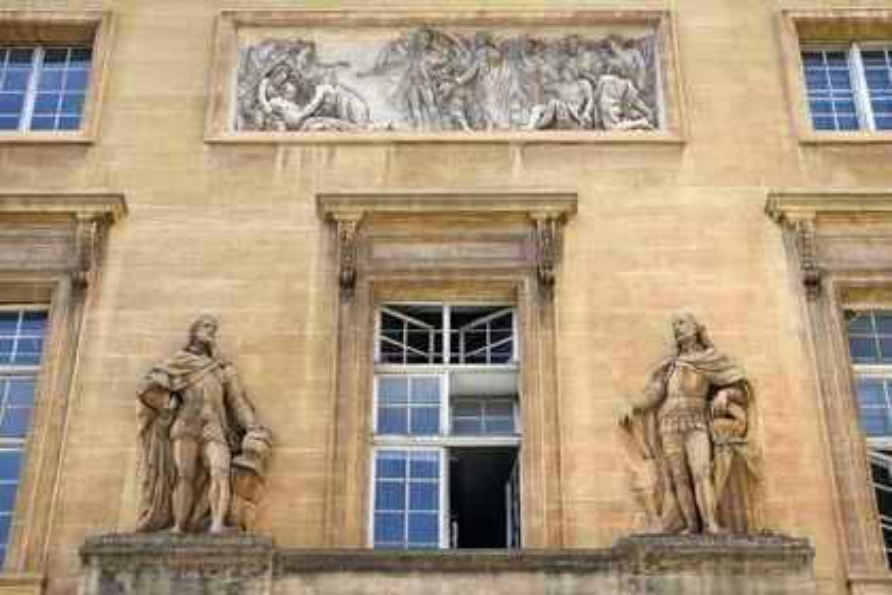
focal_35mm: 62
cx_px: 446
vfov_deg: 21.9
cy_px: 298
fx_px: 1536
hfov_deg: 32.4
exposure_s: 1/250
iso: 200
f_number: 7.1
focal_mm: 62
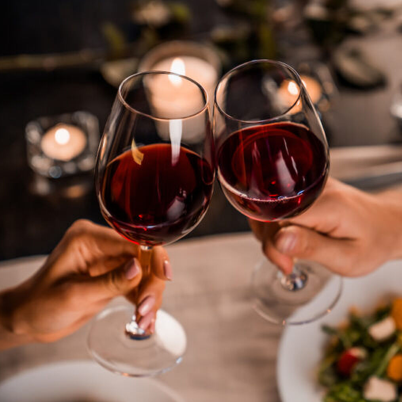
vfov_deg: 19.3
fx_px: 1182
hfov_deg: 19.2
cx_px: 288
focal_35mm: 90
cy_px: 202
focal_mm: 70
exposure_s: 1/250
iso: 800
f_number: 3.2
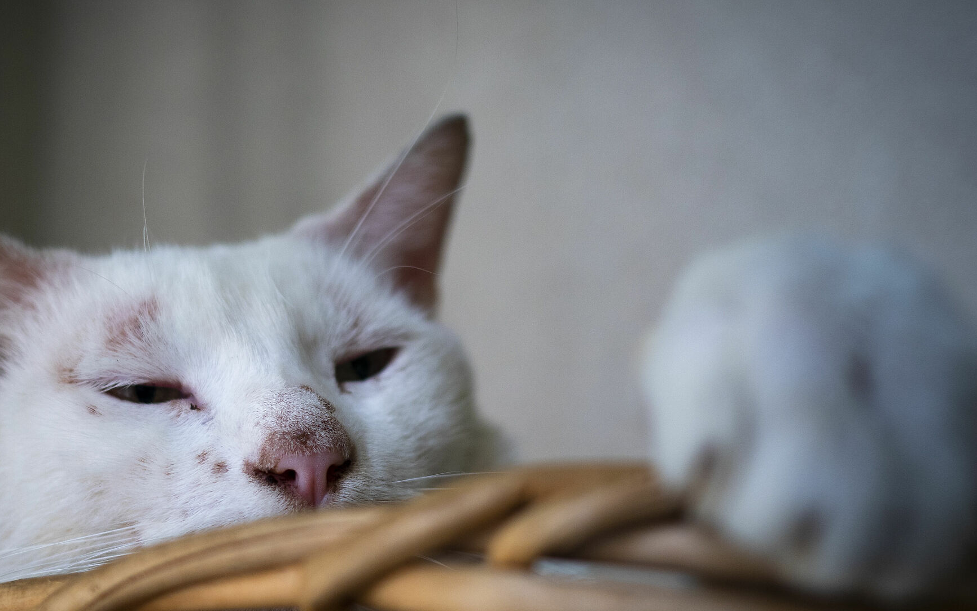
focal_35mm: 50
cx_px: 406
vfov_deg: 25.6
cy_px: 440
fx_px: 1331
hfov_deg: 40.2
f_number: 1.8
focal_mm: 17
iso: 200
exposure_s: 1/320
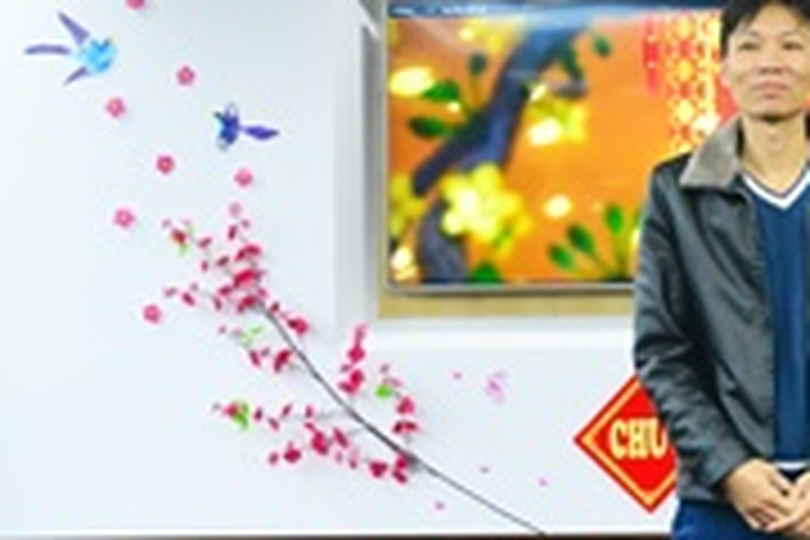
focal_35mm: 106
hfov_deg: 18.1
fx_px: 2374
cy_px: 106
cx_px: 1040
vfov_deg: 12.9
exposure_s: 1/250
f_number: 4
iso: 3200
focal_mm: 23
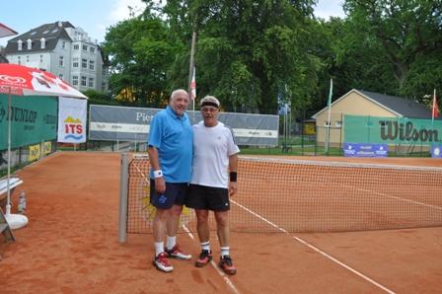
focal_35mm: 32
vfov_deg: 41.7
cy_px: 147
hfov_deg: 59.5
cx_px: 221
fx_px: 386
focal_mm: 21
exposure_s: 1/200
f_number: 7.1
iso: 200
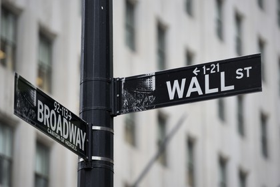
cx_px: 140
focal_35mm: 180
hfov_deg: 11.4
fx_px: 1400
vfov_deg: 7.6
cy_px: 94
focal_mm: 180
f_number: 3.2
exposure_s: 1/160
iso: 400
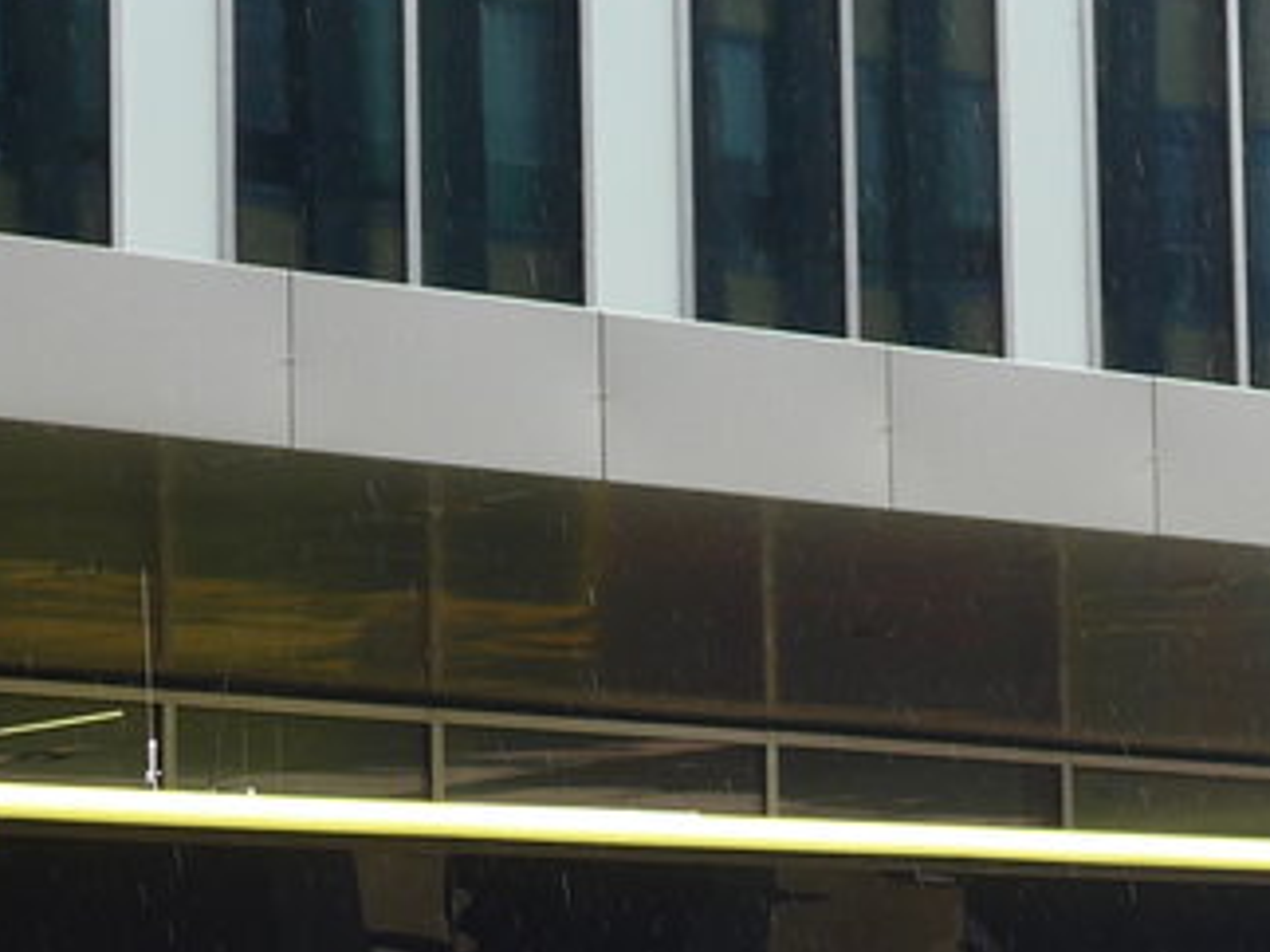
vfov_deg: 8.1
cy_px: 708
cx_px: 1050
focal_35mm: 182
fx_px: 6675
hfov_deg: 10.8
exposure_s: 1/250
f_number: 3.2
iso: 80
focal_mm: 10.1
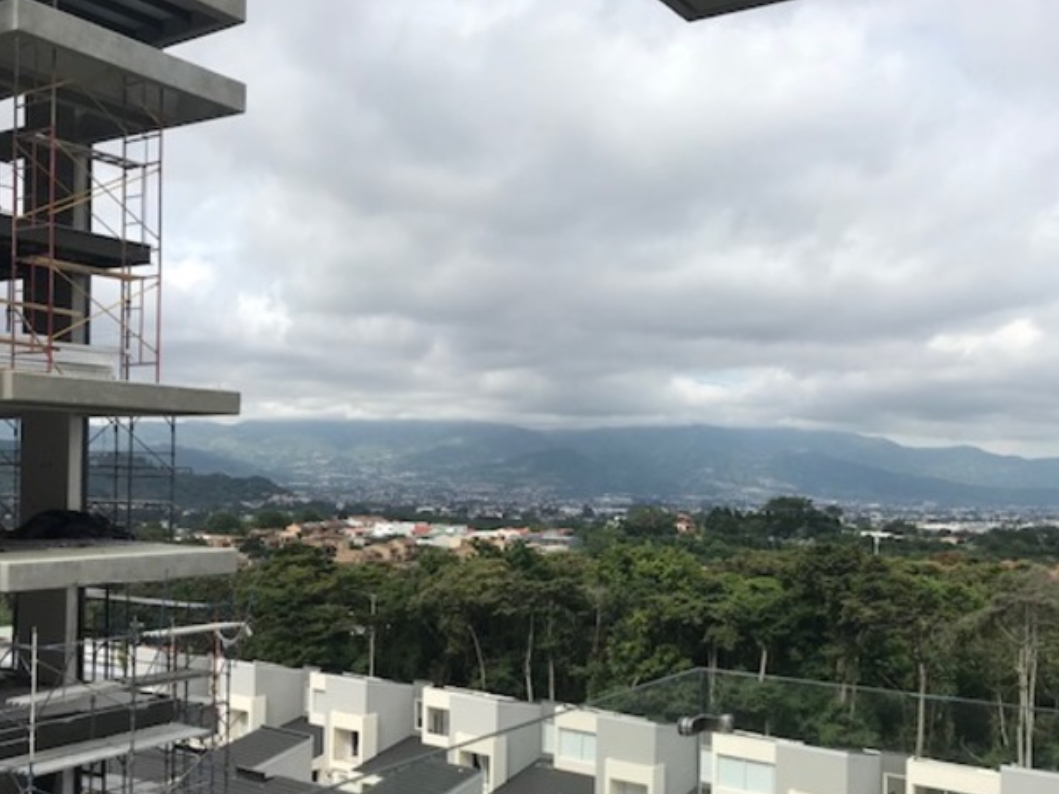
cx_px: 599
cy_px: 484
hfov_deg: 50.0
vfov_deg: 38.5
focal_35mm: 37
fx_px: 1132
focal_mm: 3.99
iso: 20
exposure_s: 1/2817
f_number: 1.8
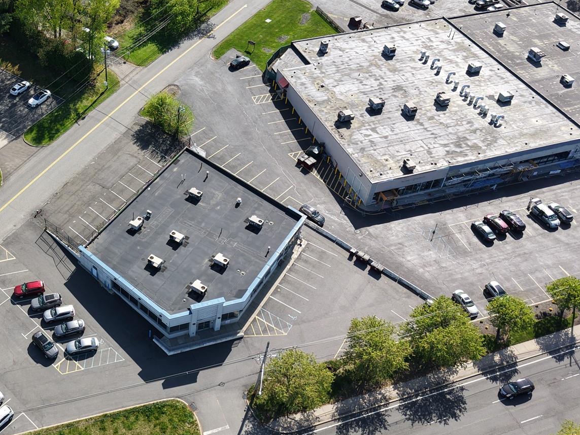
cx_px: 138
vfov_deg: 33.5
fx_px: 720
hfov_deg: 42.4
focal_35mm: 43
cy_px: 186
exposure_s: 1/2000
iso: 140
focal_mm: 8.67
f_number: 1.8
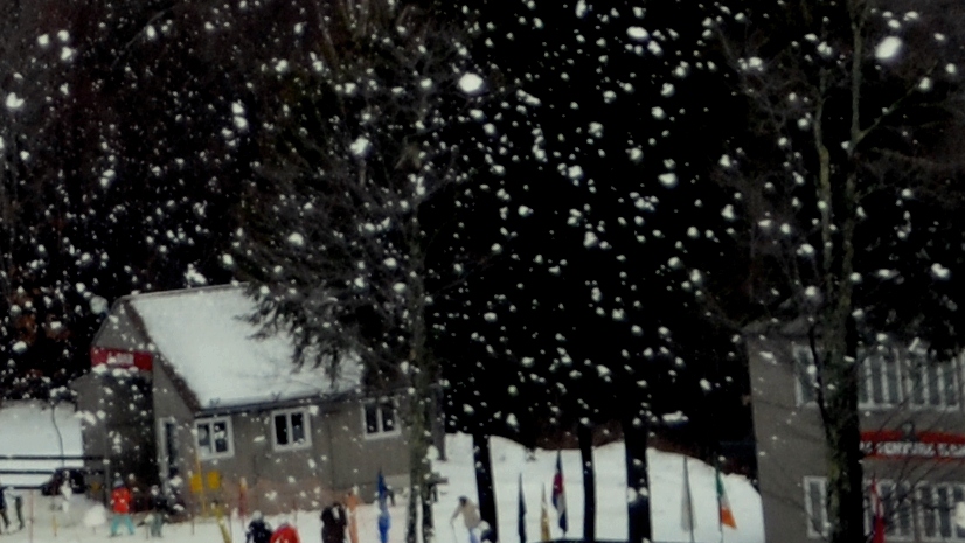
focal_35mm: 333
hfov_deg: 6.4
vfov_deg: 3.6
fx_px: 8522
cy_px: -654
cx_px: -505
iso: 400
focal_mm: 38
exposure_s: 1/1000
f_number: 5
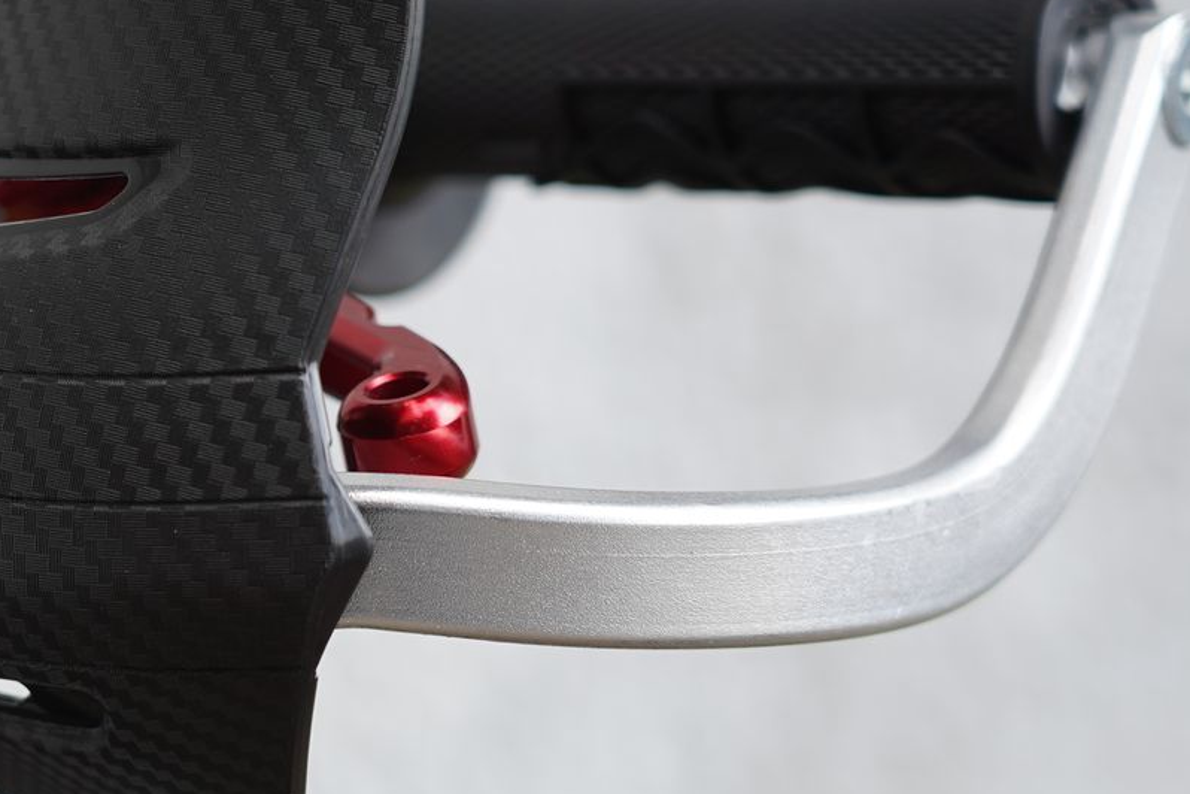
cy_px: 340
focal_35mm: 208
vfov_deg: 6.6
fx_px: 6875
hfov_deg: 9.8
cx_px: -116
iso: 125
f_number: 4
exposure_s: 1/100
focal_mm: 83
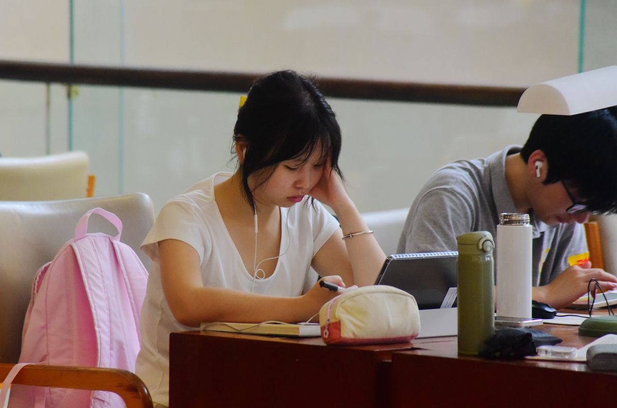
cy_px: 204
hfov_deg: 8.3
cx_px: 308
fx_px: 4275
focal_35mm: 250
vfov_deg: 5.5
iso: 5000
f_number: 7.1
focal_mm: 250
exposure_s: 1/320
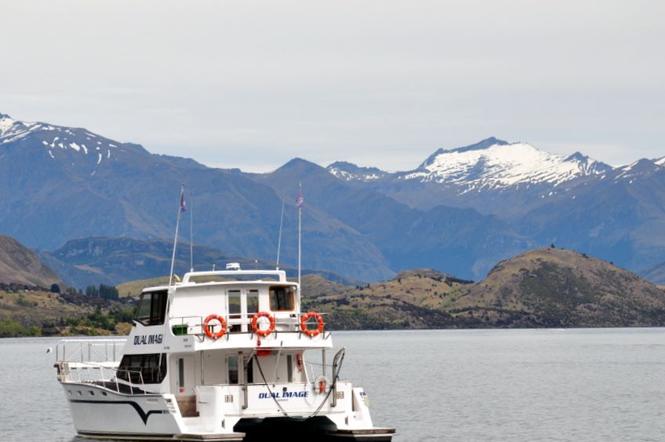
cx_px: 270
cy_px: 240
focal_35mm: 163
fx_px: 3007
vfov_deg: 8.4
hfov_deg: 12.6
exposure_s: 1/400
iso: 200
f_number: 10
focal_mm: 90
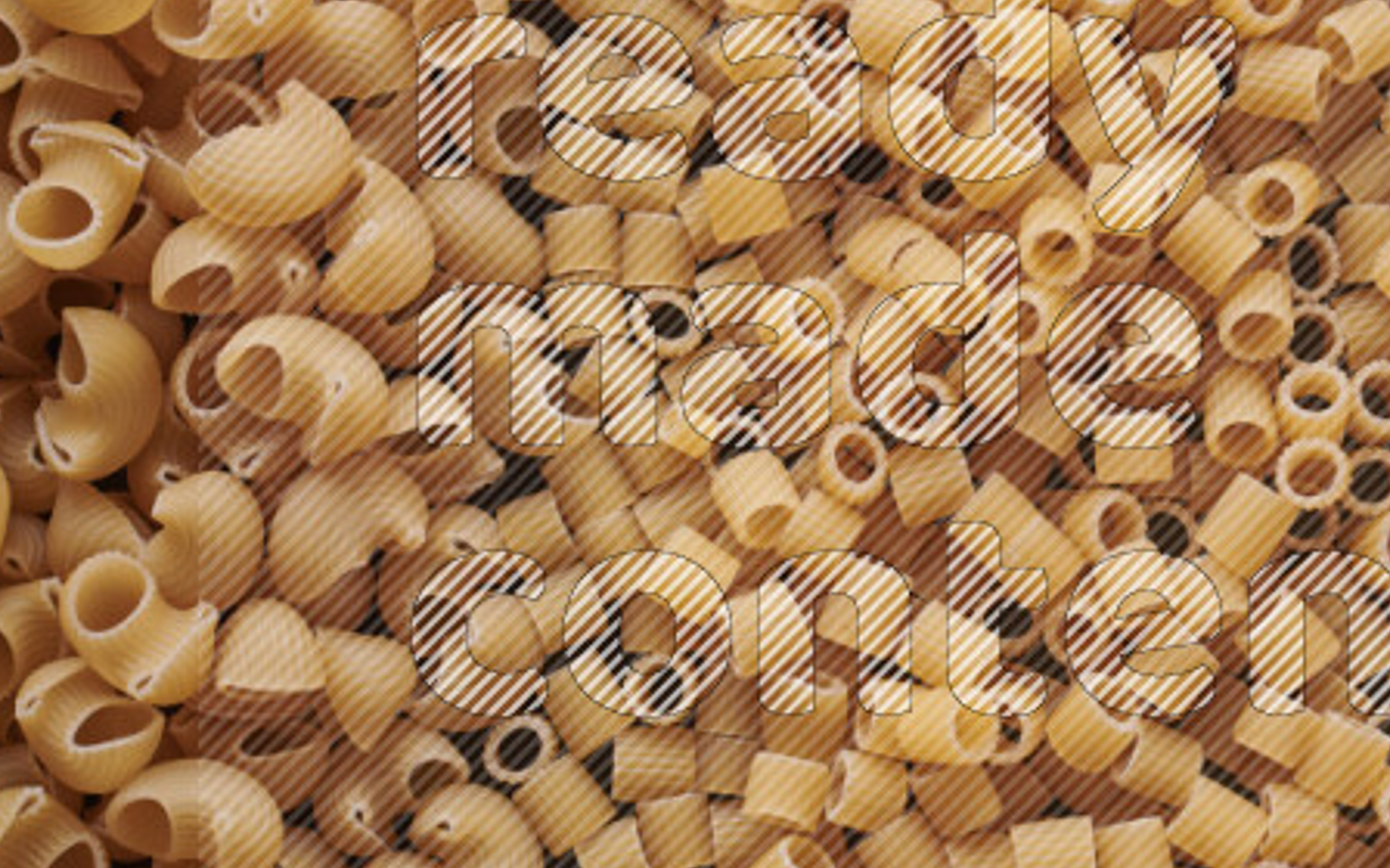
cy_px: 341
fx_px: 3447
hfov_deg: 22.7
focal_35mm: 91
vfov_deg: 14.4
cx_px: 971
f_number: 8
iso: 160
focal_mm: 50
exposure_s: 1/100
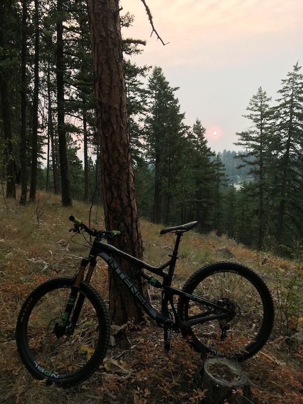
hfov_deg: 48.2
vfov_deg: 61.7
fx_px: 338
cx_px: 152
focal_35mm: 29
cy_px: 202
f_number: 2.2
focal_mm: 4.15
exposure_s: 1/40
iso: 25
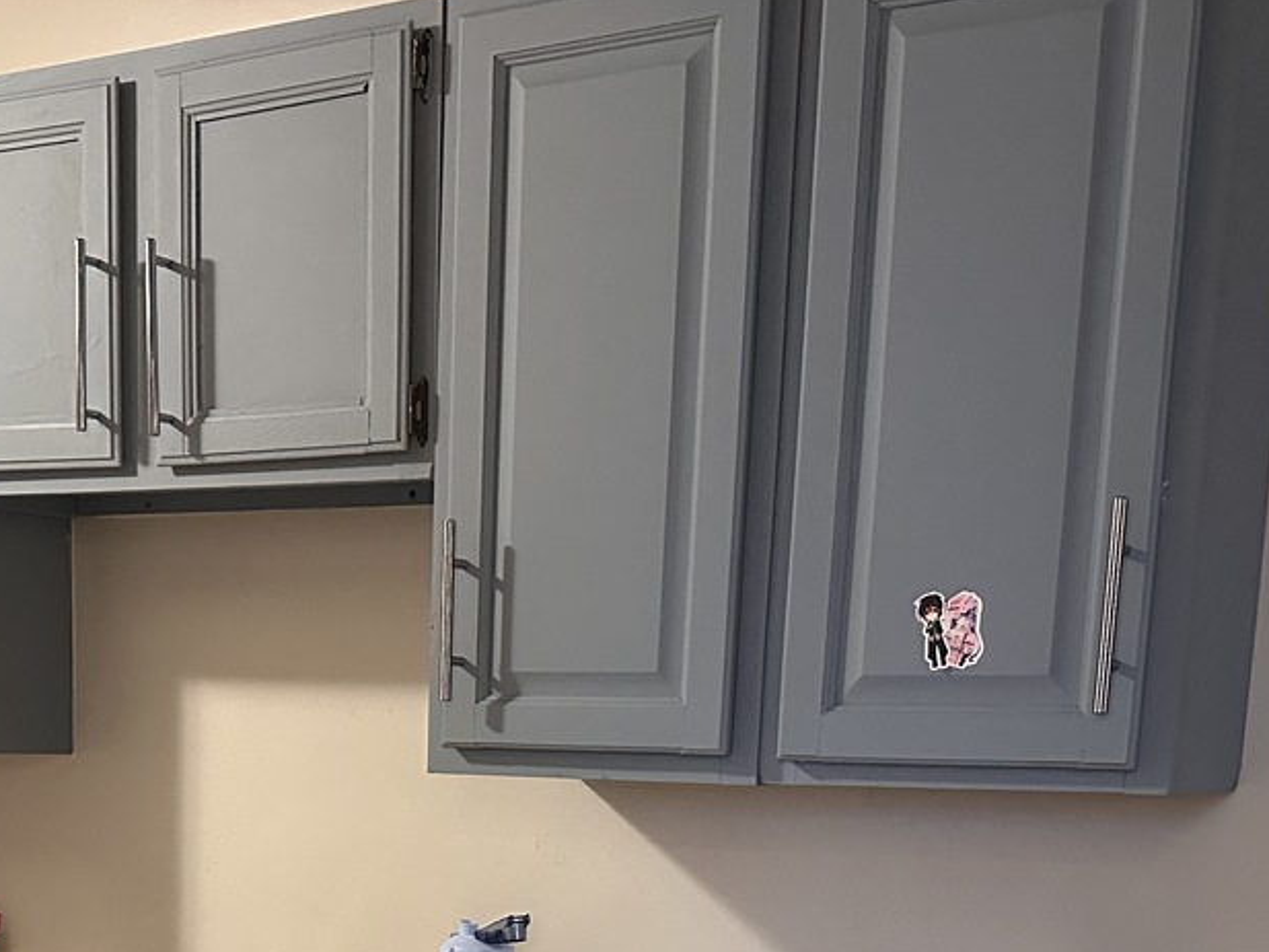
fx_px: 2053
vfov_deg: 24.1
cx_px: 434
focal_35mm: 56
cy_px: 1100
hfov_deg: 34.1
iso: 640
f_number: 1.78
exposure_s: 1/60
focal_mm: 6.86
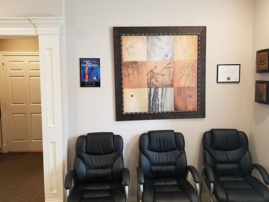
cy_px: 101
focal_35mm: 26
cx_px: 134
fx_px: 202
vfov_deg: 53.1
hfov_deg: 67.3
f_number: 1.7
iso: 200
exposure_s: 1/30
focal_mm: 4.25
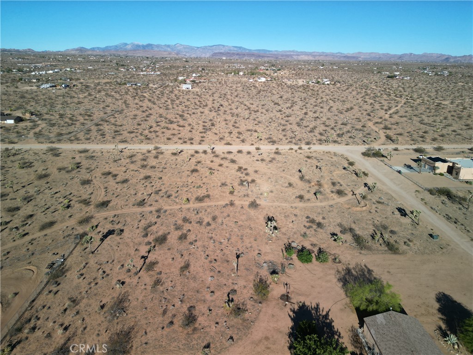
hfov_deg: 71.6
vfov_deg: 56.8
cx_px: 236
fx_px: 328
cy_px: 178
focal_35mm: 24
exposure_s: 1/400
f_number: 1.7
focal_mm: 6.72
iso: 100
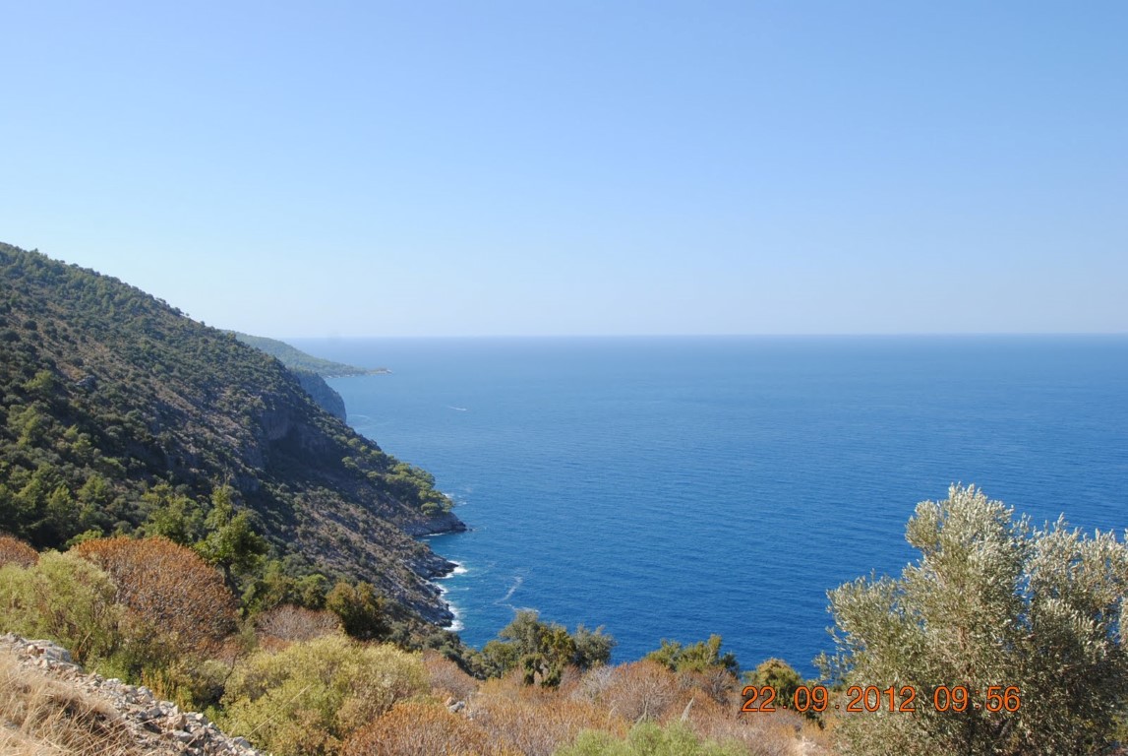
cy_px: 378
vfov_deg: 37.0
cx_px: 564
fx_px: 1129
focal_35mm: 36
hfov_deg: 53.1
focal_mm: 24
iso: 100
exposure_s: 1/200
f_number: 7.1
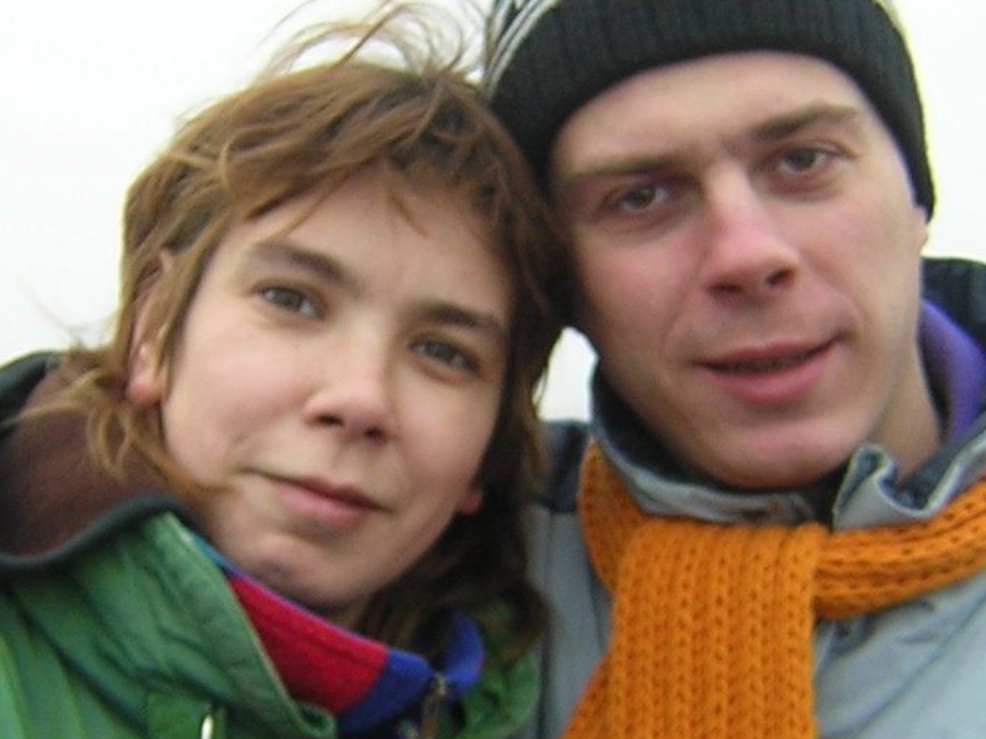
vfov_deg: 17.3
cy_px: 492
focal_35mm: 85
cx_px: 522
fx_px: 2420
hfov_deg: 23.0
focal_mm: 4.7
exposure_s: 1/38.9
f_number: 2.6
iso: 100
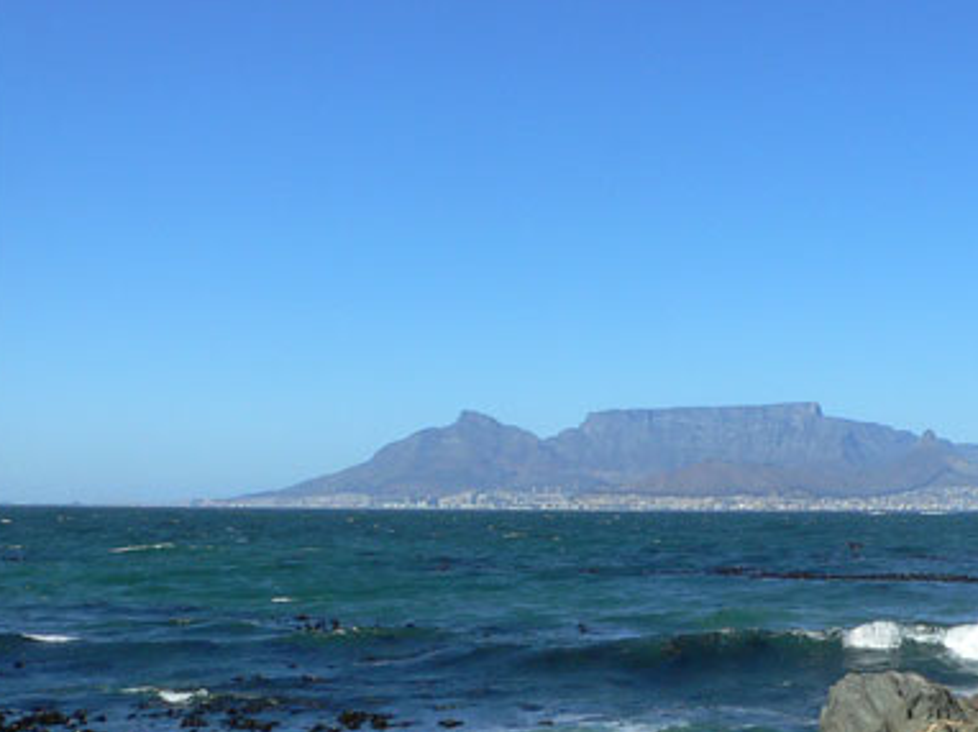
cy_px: 404
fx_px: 1553
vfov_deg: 26.5
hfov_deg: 34.1
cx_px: 753
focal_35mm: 55
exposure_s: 1/400
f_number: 5.2
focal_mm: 4.6
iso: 80
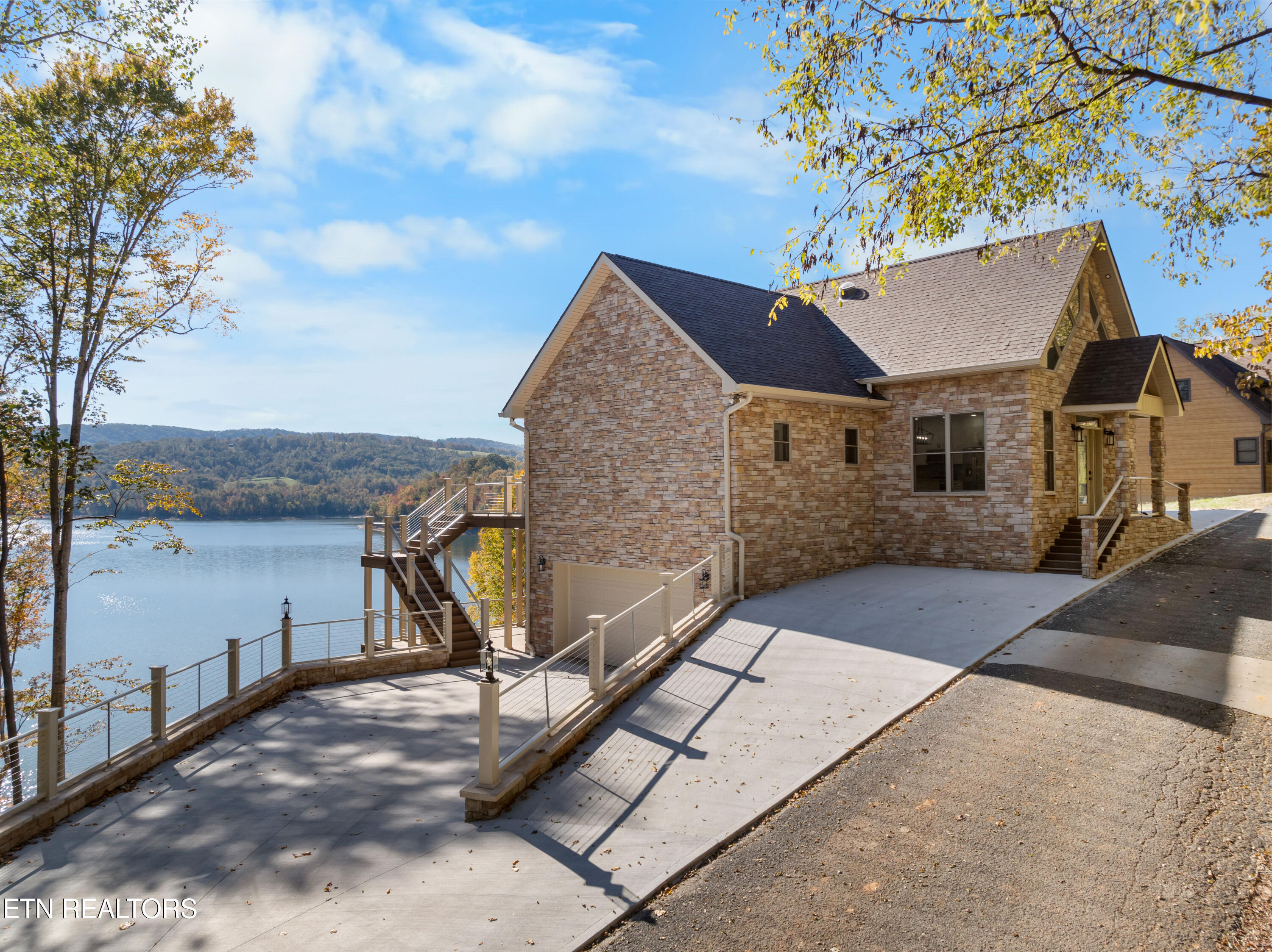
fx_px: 881
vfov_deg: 56.8
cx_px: 636
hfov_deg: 71.6
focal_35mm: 24
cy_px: 476
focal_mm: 12.29
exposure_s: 1/200
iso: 120
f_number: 2.8
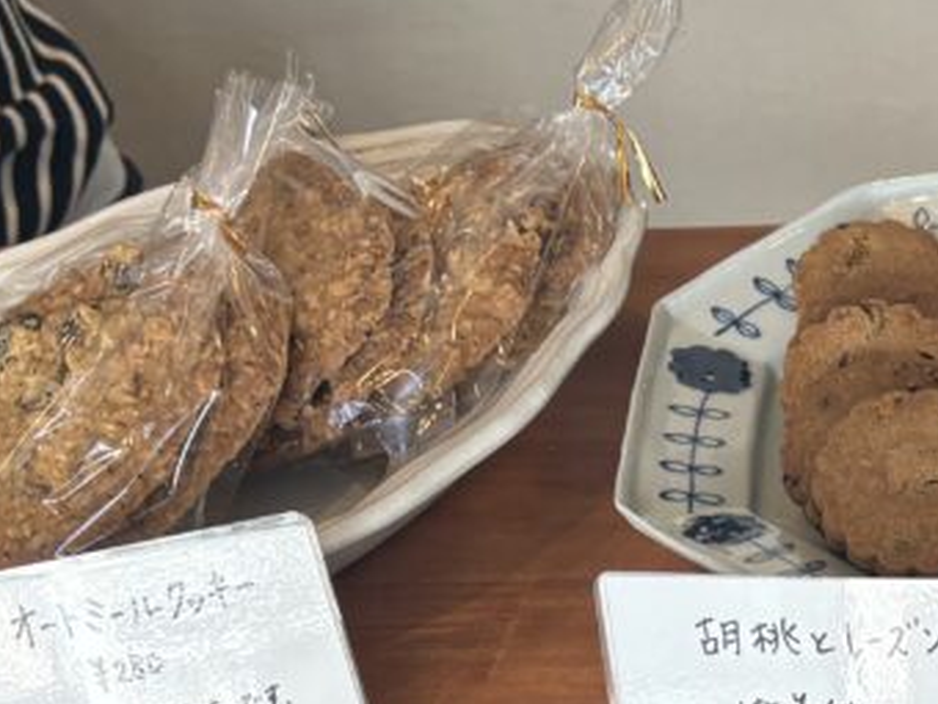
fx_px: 2656
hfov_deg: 19.2
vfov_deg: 14.0
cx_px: 1026
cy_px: 1091
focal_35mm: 98
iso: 50
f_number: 1.6
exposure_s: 1/121
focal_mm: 5.96
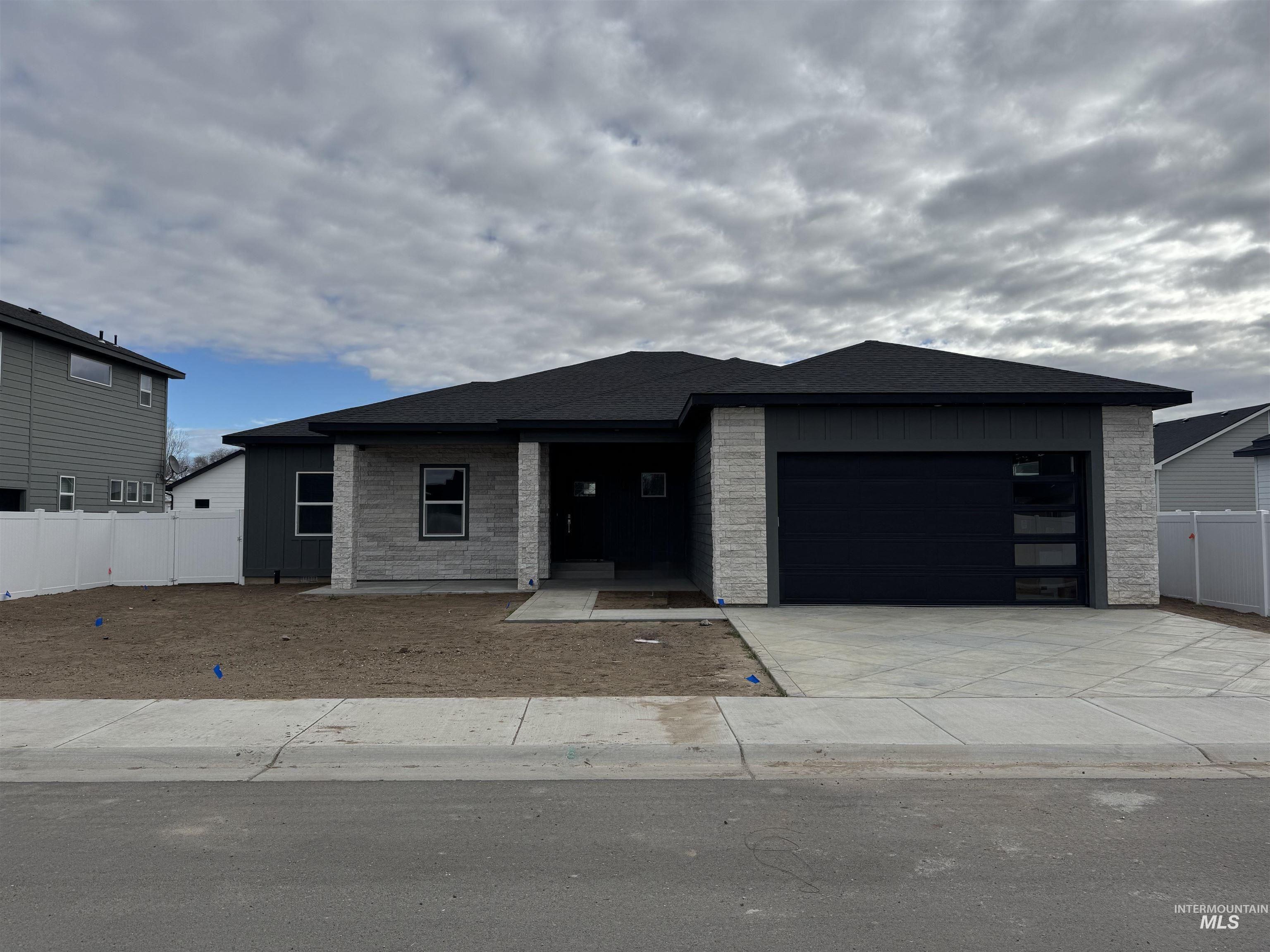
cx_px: 635
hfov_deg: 71.6
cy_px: 476
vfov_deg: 56.8
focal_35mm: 24
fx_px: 881
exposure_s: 1/5348
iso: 80
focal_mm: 6.76
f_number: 1.78
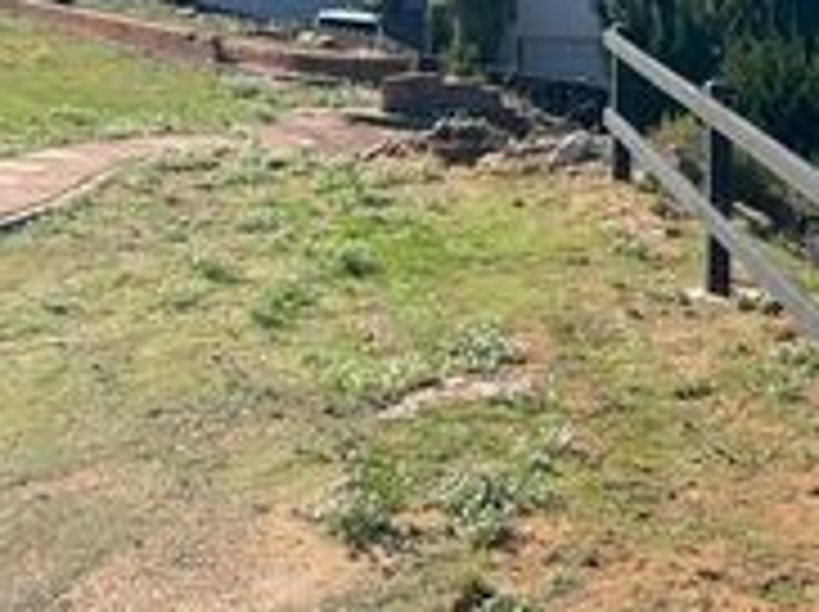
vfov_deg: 17.1
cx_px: 500
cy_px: 65
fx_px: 2008
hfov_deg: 23.0
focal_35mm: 85
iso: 50
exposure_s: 1/5319
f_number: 1.5
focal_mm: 5.7
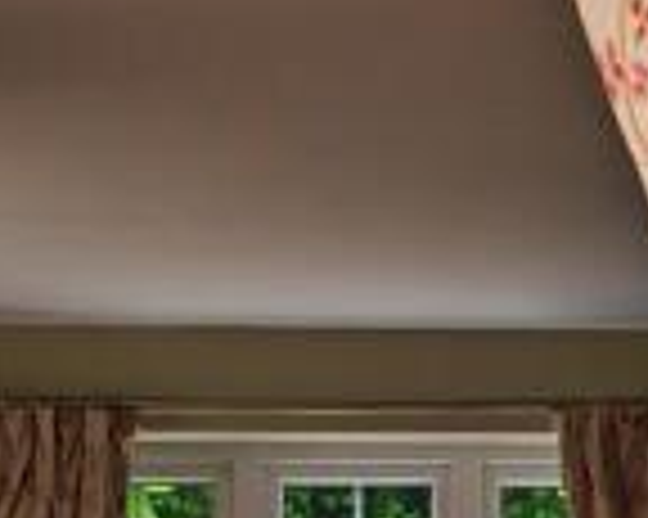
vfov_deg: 8.1
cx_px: 358
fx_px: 3565
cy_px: 795
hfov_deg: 10.4
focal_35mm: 186
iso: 64
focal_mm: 7.62
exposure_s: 1/430
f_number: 1.6
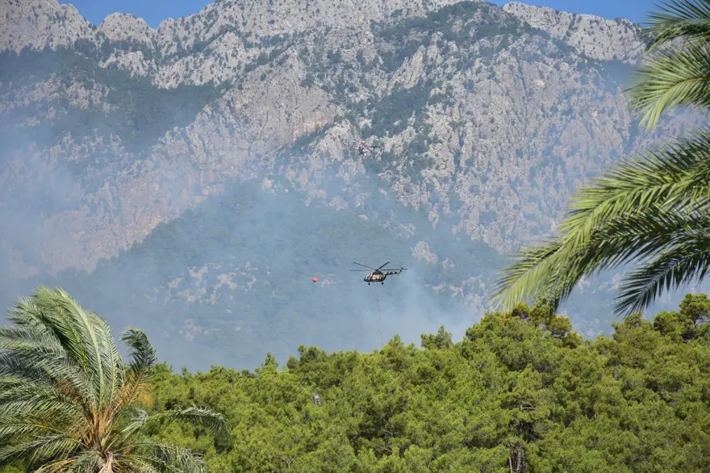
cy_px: 236
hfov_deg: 13.7
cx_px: 355
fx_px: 2957
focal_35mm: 150
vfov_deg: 9.1
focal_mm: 100
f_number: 7.1
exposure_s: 1/800
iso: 200
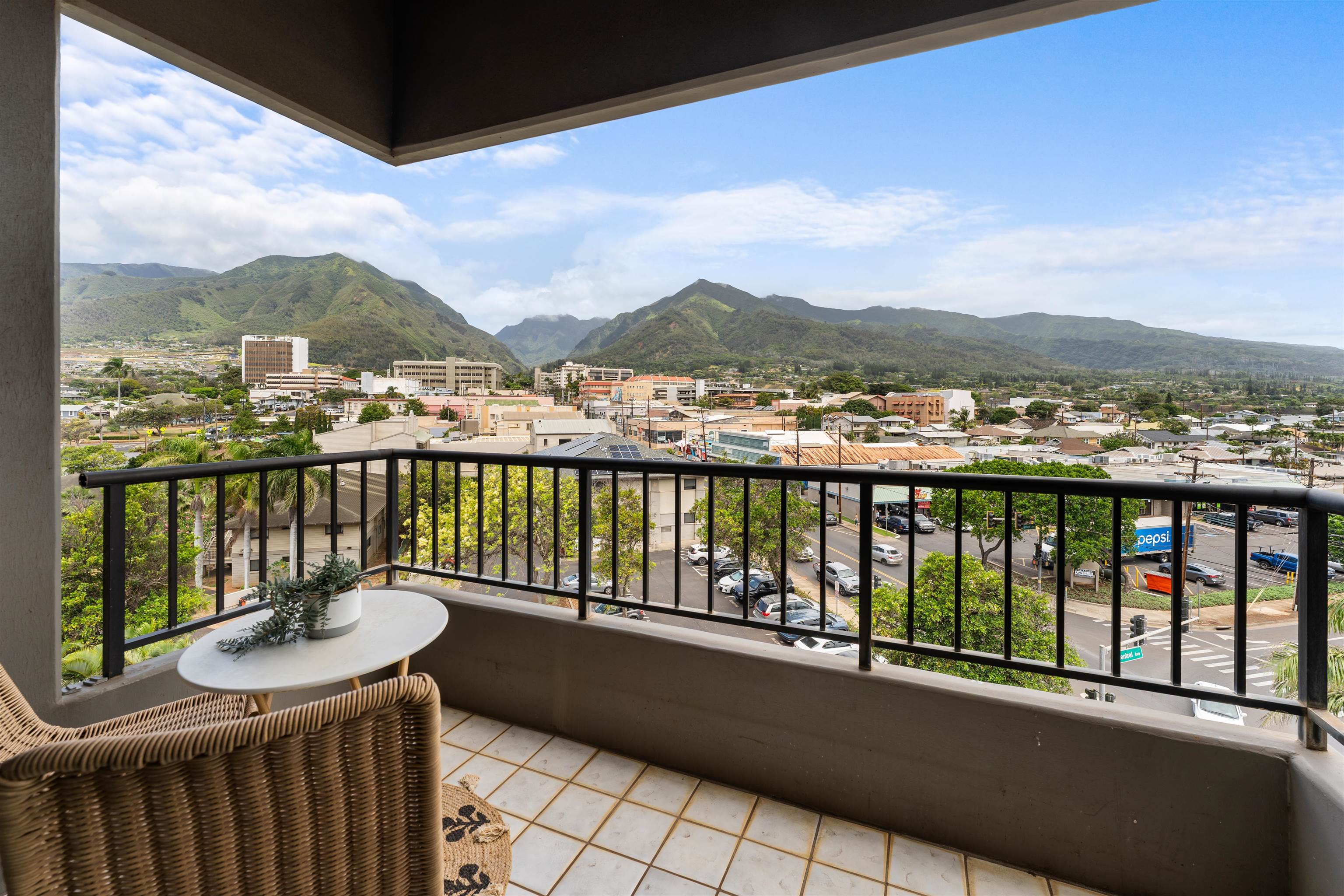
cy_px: 448
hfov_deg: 101.9
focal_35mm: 15
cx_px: 672
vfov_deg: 78.8
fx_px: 545
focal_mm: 14.6
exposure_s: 1/160
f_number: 8
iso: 100
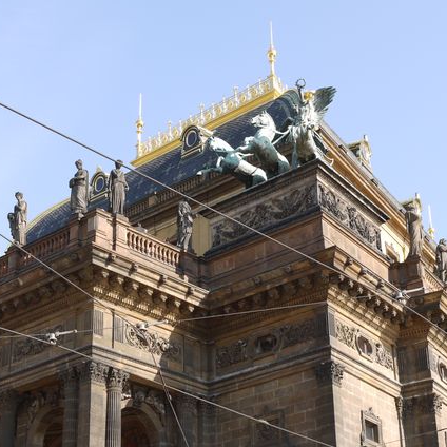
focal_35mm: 70
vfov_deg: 24.5
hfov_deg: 24.7
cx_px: 238
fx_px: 1023
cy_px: 308
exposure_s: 1/100
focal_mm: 21
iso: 100
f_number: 8
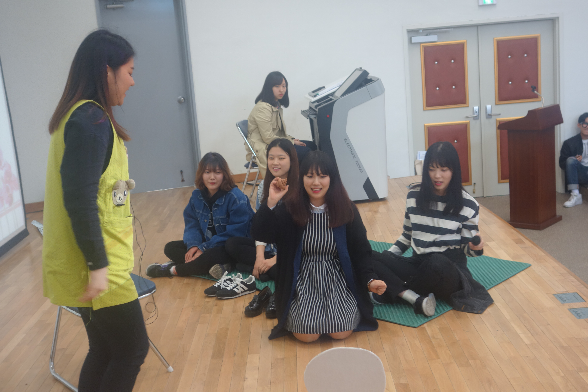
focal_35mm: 50
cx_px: 294
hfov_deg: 39.6
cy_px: 196
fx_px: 817
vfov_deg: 27.0
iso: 500
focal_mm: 18.45
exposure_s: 1/60
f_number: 3.2
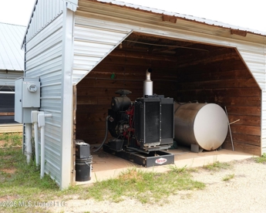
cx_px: 170
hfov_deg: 47.4
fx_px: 299
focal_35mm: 38
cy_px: 99
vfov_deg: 39.1
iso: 400
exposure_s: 1/1250
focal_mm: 31
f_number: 4
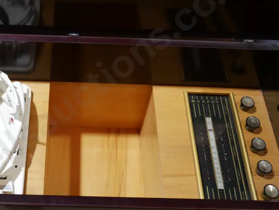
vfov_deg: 27.1
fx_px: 435
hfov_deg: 34.7
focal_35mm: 54
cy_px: 108
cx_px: 68
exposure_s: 1/60
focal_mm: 16
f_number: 3.6
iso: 250
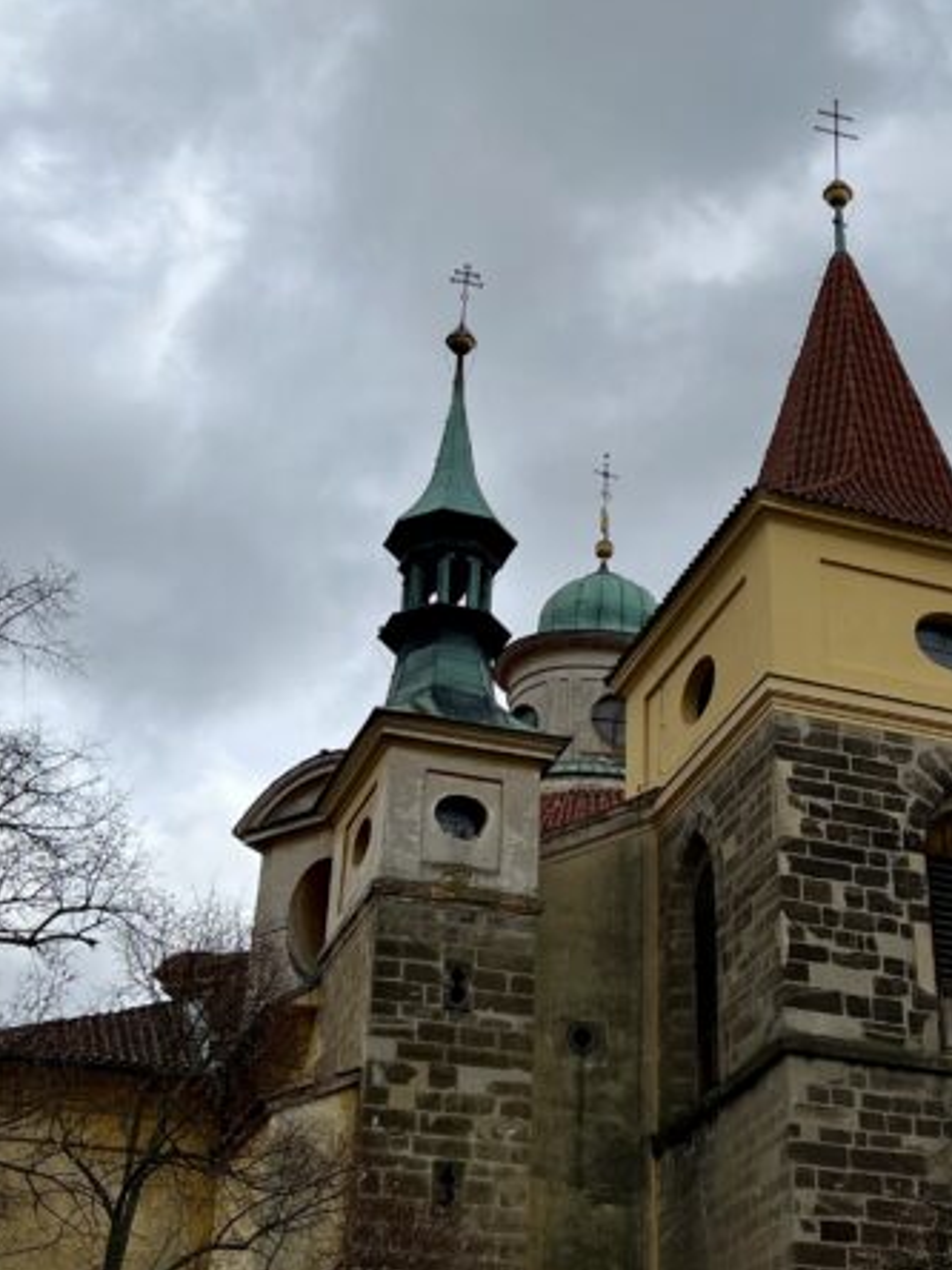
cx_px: 706
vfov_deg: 32.1
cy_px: 518
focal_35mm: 60
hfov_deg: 24.2
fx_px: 2200
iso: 50
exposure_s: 1/5882
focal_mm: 5.7
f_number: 1.5
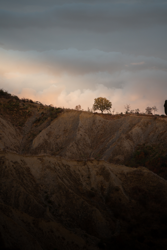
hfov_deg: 4.8
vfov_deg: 7.2
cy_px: 125
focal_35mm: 285
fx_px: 1982
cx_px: 84
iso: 400
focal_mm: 285
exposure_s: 1/125
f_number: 6.3
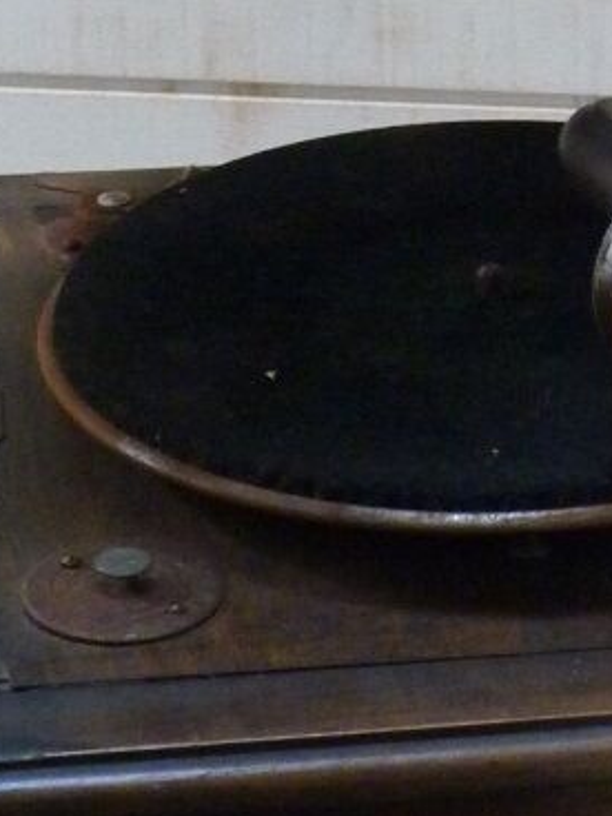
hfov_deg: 10.0
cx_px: 605
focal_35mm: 148
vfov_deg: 13.2
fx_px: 3489
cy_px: 49
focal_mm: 6
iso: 400
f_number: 3
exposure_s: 1/25
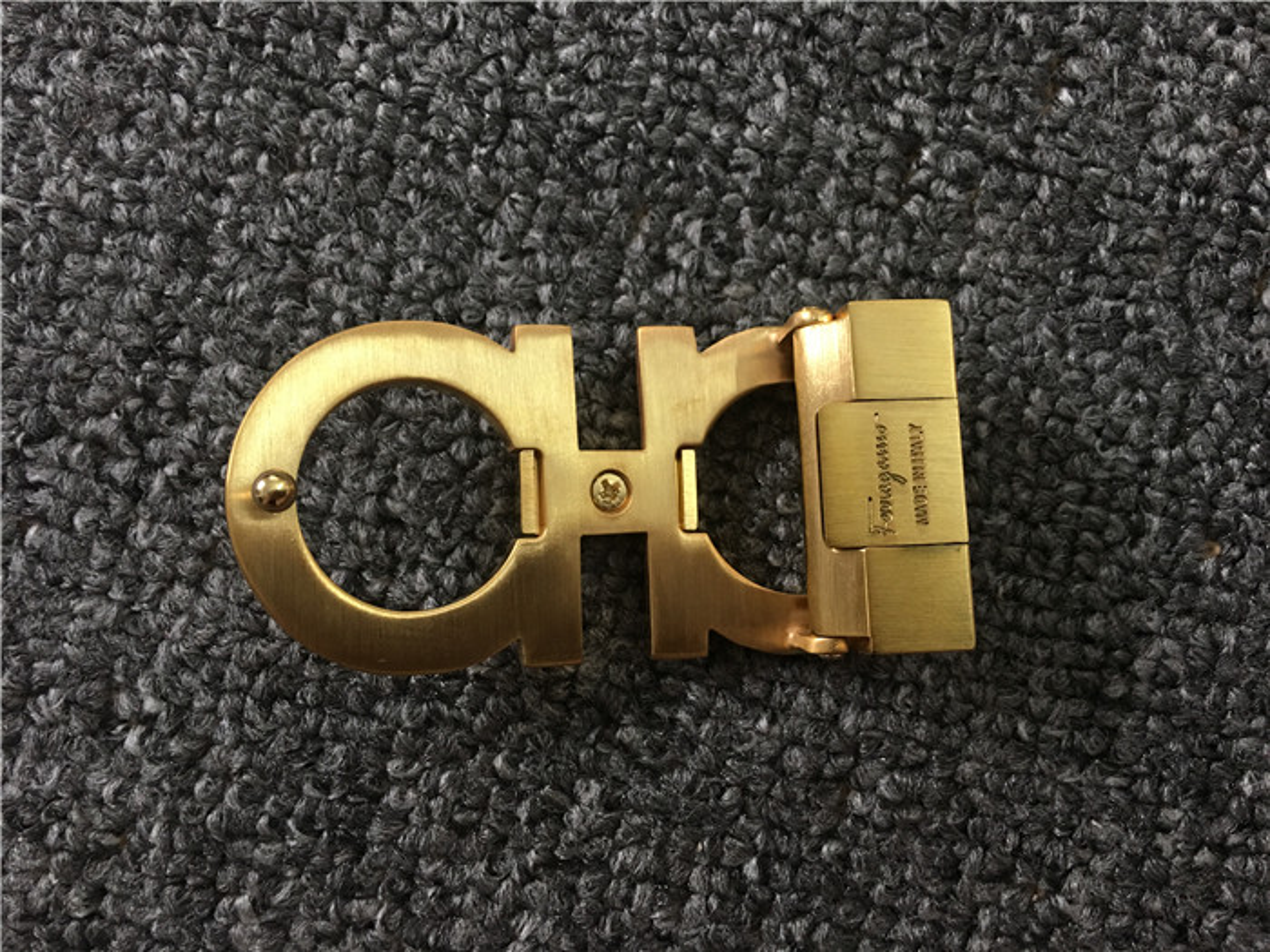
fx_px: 1064
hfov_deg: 61.7
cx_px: 635
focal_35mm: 29
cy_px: 476
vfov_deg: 48.2
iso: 64
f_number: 2.2
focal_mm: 4.15
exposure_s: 1/17
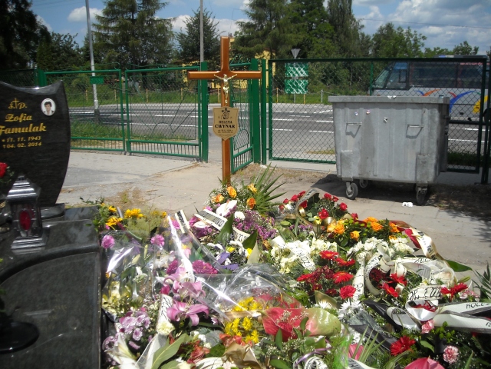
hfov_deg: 52.6
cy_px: 184
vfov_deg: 40.7
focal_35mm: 35
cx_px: 246
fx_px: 496
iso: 64
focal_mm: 5.7
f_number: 5.6
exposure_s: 1/458
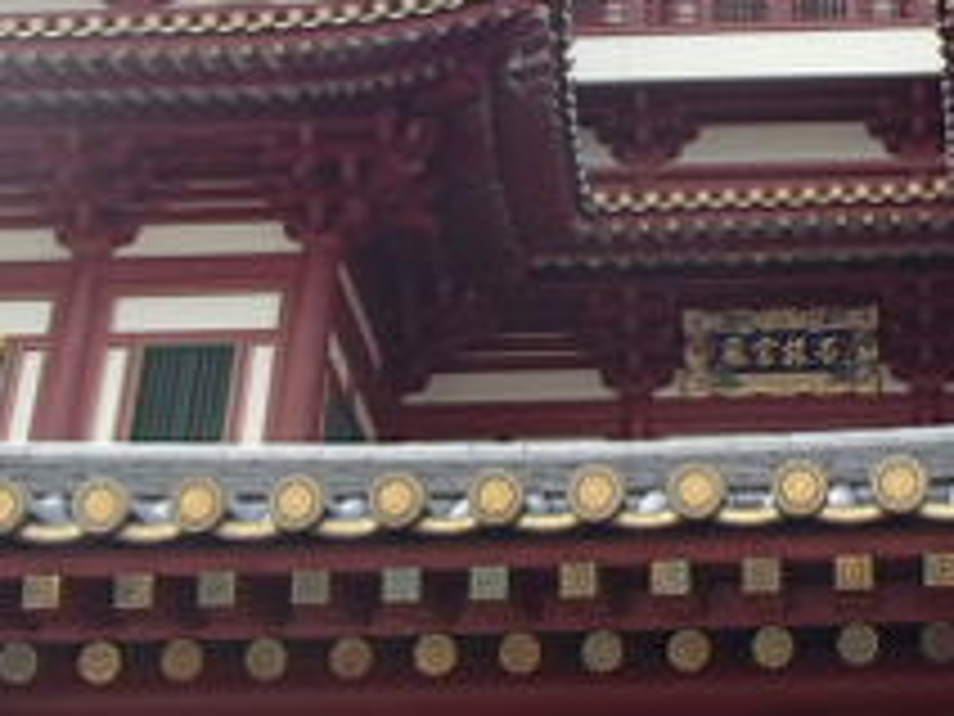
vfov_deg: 17.1
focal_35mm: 86
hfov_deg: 22.2
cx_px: 850
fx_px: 2370
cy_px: 169
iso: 100
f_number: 3.9
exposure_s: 1/200
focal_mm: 5
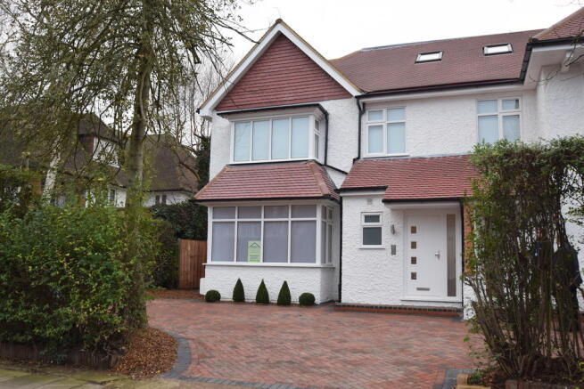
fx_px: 511
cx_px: 292
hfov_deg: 59.5
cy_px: 194
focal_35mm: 32
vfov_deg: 41.7
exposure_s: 1/100
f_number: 5
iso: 400
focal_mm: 21
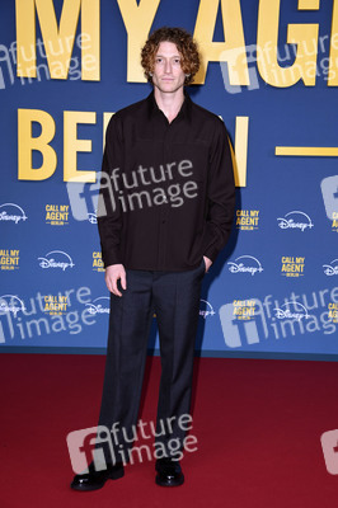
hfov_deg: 19.4
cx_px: 169
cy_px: 254
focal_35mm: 70
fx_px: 987
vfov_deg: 28.9
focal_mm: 70
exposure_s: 1/200
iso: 800
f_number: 5.6
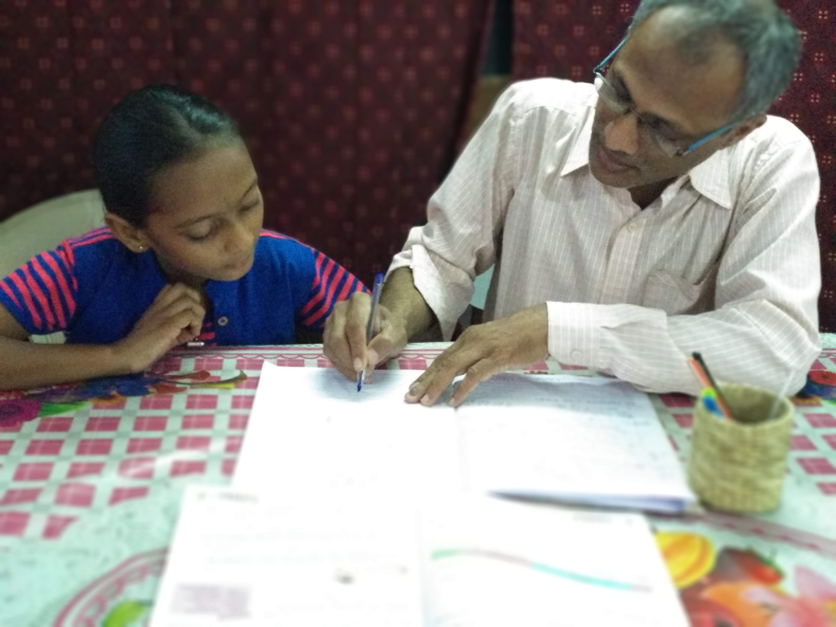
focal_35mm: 52
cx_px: 418
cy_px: 314
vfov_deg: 28.0
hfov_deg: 36.8
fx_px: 1256
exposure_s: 1/33
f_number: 2.6
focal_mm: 5.99
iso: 3200
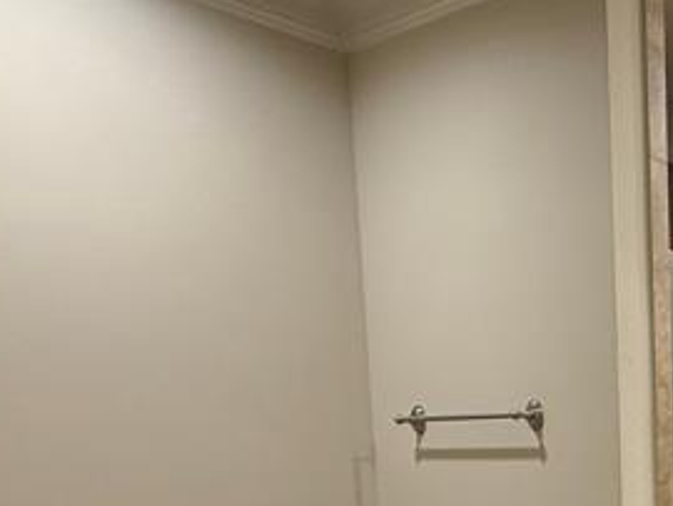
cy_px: 631
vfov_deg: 24.6
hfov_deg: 29.8
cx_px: 847
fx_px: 1031
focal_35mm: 53
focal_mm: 2.22
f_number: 2.2
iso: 200
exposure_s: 1/60
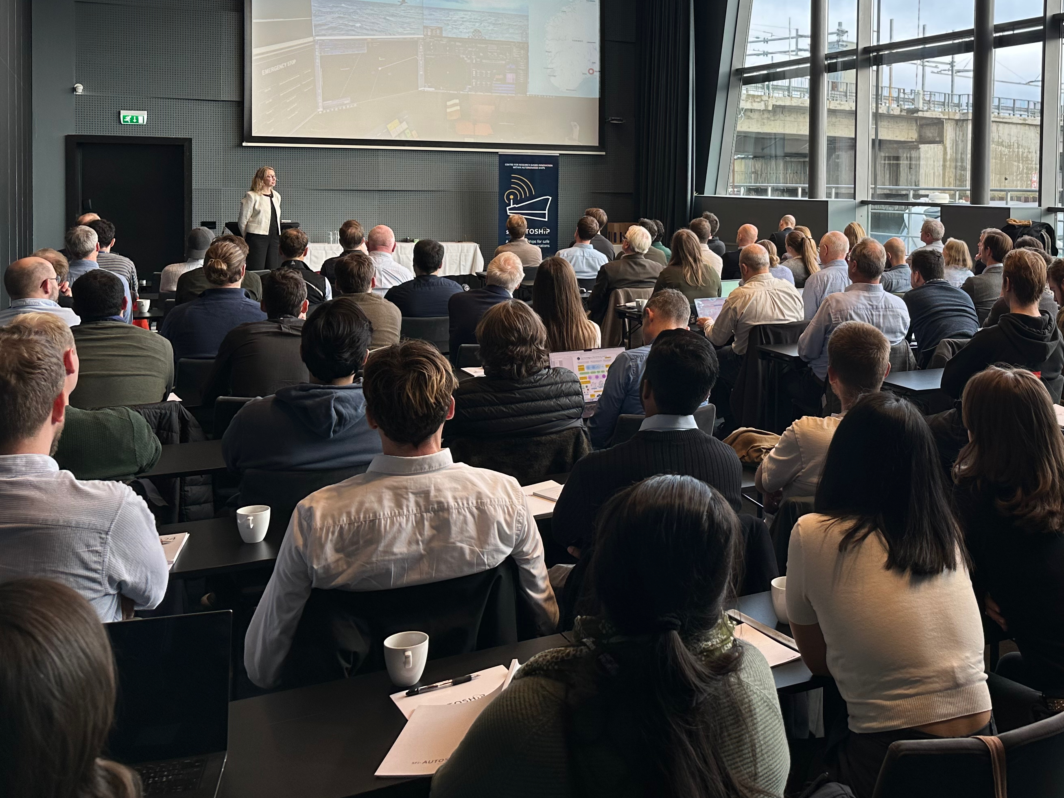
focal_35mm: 37
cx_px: 800
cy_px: 227
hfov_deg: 48.2
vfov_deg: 38.0
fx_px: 1137
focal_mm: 6.86
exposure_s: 1/140
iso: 64
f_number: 1.78
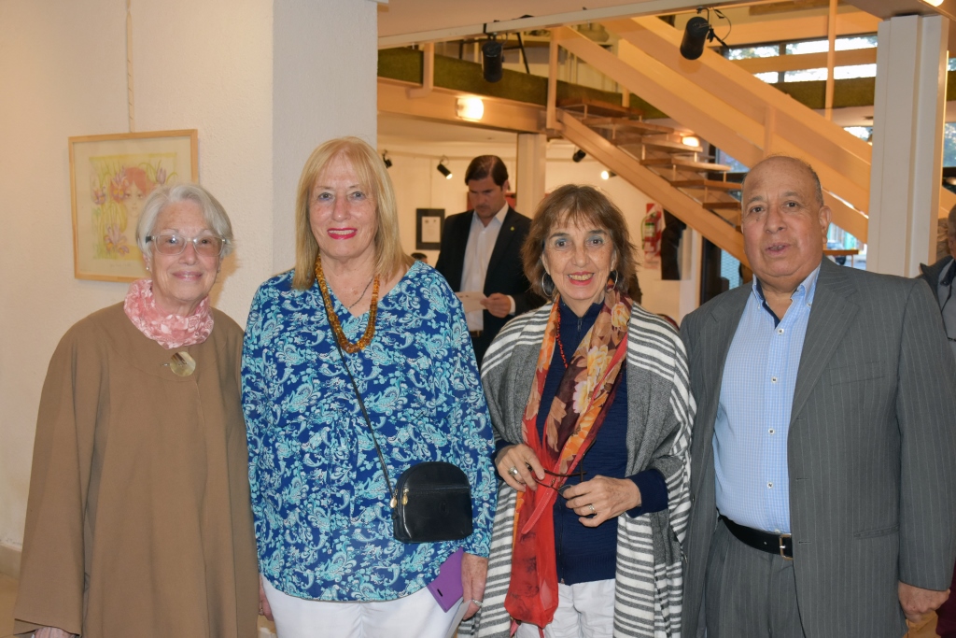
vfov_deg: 33.0
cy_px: 319
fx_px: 1076
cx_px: 478
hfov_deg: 47.9
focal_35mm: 40
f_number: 5.6
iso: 1600
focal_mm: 27
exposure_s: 1/80
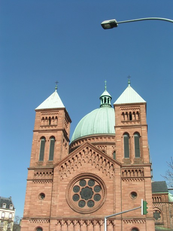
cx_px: 86
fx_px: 273
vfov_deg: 45.8
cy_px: 116
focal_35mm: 41
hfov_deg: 35.1
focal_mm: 6.3
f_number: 5.6
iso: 50
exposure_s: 1/400
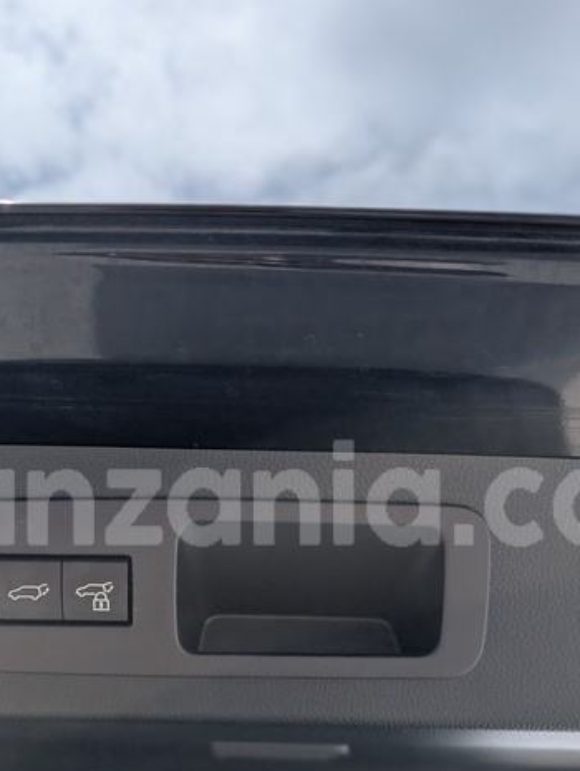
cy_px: 492
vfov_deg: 57.4
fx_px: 691
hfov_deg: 45.1
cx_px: 212
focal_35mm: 31
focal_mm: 6.9
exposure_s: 1/1984
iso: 14
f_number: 1.68
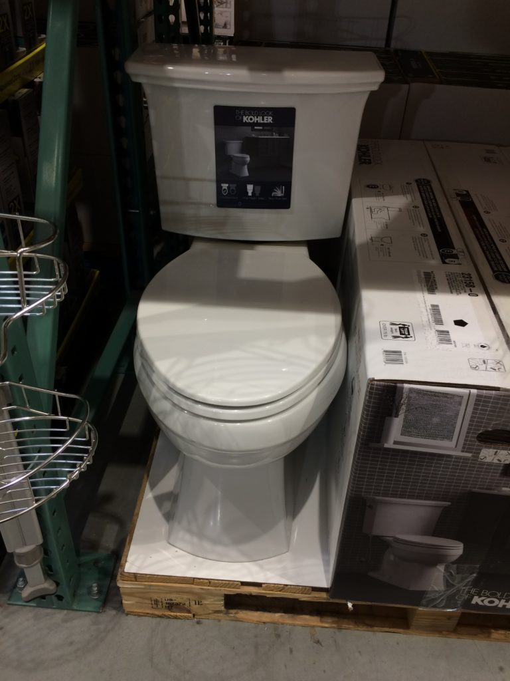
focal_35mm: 29
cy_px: 340
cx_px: 255
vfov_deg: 61.7
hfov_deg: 48.2
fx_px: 570
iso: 50
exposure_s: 1/30
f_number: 2.2
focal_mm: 4.15
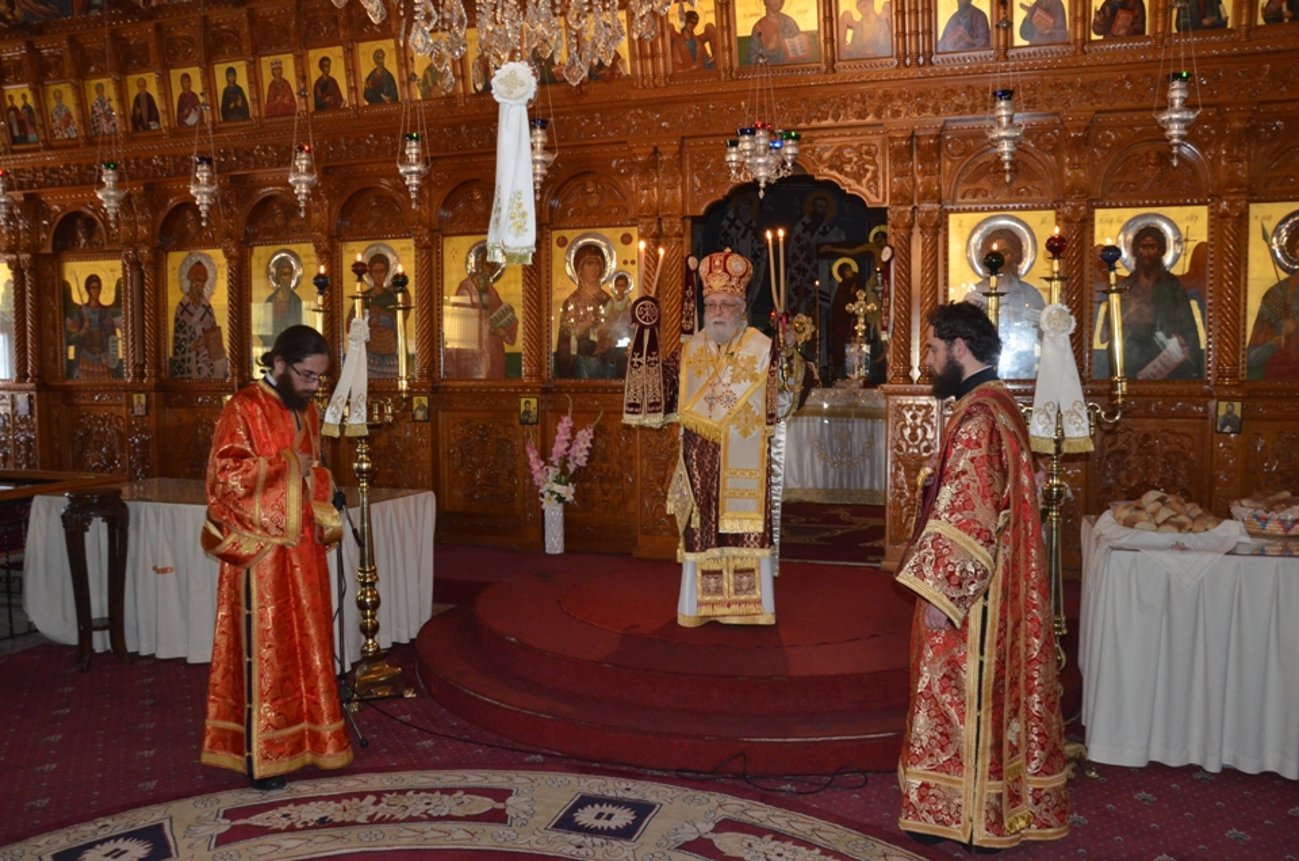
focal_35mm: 27
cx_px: 650
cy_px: 430
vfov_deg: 47.7
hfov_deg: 67.5
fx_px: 972
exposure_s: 1/60
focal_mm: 18
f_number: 6.3
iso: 2000
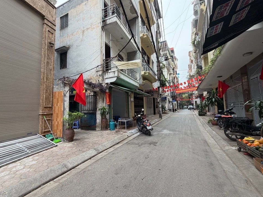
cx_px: 126
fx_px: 114
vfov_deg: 81.7
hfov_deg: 98.1
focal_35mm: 15
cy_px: 99
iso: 50
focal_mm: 2.22
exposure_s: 1/157
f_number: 2.2
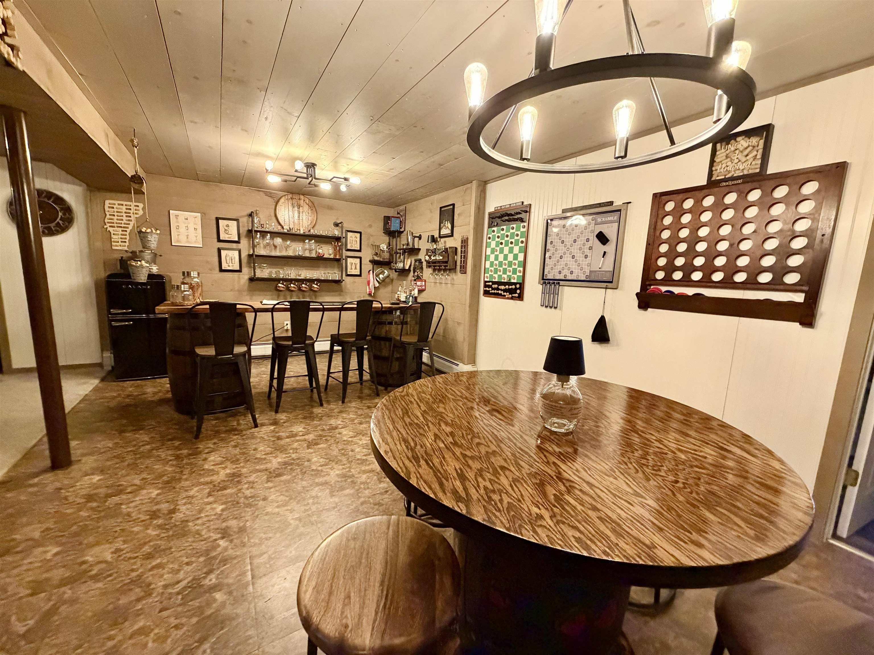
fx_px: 353
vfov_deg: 85.7
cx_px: 437
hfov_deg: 102.1
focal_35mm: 14
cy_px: 328
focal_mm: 2.22
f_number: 2.2
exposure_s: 1/60
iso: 640
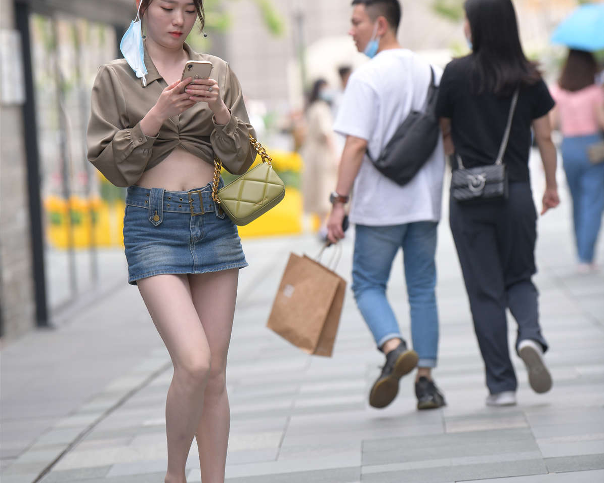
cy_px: 163
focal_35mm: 283
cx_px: 303
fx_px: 5059
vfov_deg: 5.5
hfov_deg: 6.8
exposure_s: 1/640
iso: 400
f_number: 4
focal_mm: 200
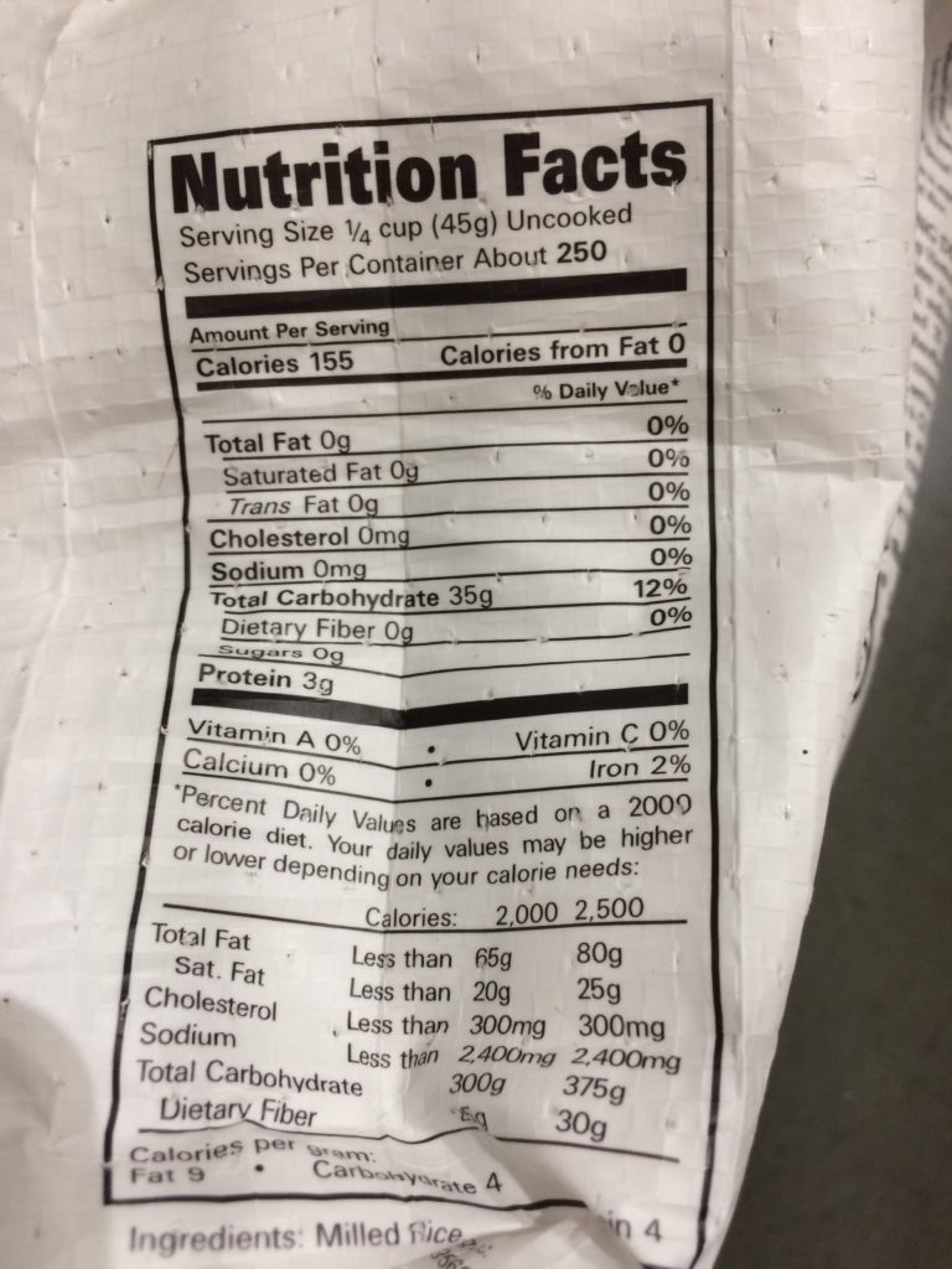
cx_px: 476
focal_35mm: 29
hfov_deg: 48.2
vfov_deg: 61.7
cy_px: 634
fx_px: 1063
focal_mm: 4.15
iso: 80
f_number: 2.2
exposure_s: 1/33
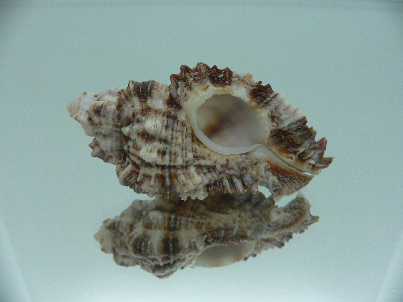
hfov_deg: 52.6
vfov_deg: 40.7
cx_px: 202
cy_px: 151
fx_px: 407
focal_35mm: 35
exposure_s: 1/60
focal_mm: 4.6
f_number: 2.8
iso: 80
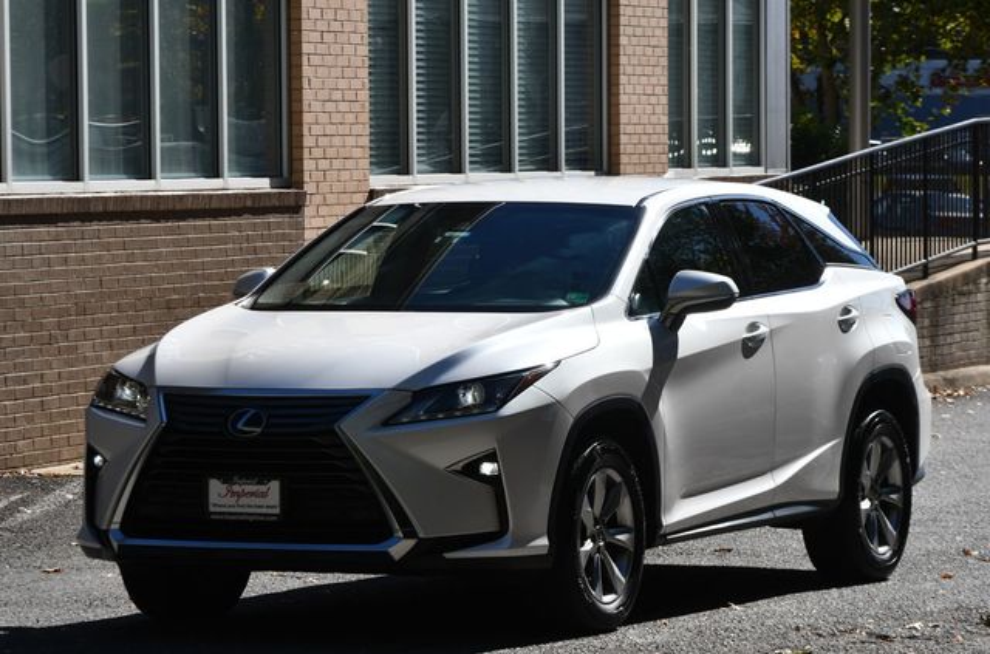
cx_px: 495
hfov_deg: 13.1
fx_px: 4306
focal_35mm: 157
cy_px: 327
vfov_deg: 8.7
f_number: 9
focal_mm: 105
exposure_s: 1/320
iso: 100
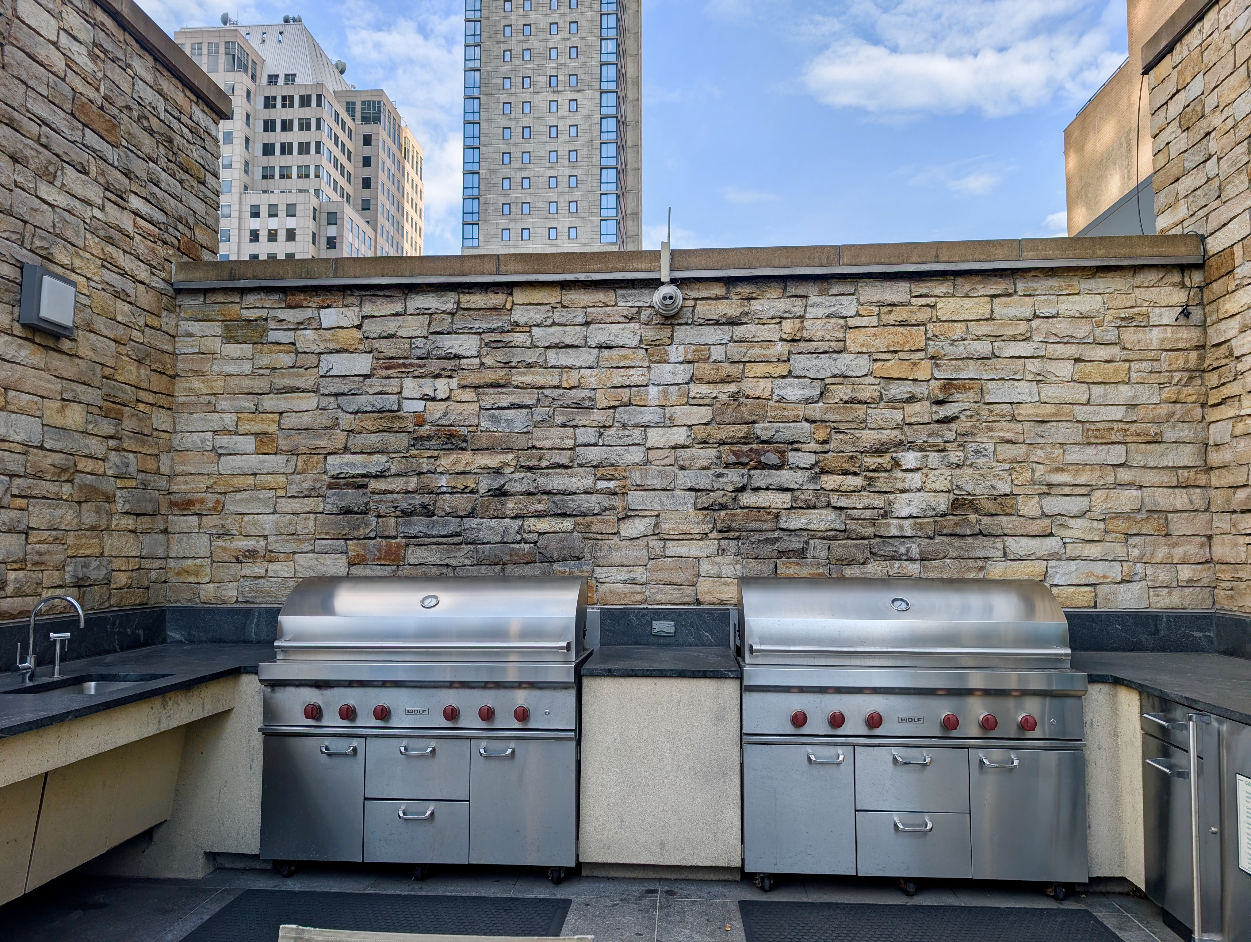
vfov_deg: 56.9
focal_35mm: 24
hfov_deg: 71.5
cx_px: 626
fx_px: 869
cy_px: 471
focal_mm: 6.9
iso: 21
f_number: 1.68
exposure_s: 1/393
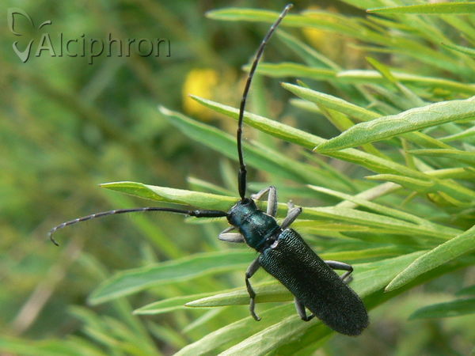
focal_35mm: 36
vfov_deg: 39.7
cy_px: 178
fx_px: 494
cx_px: 238
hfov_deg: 51.4
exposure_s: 1/125
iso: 80
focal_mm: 6
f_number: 5.6
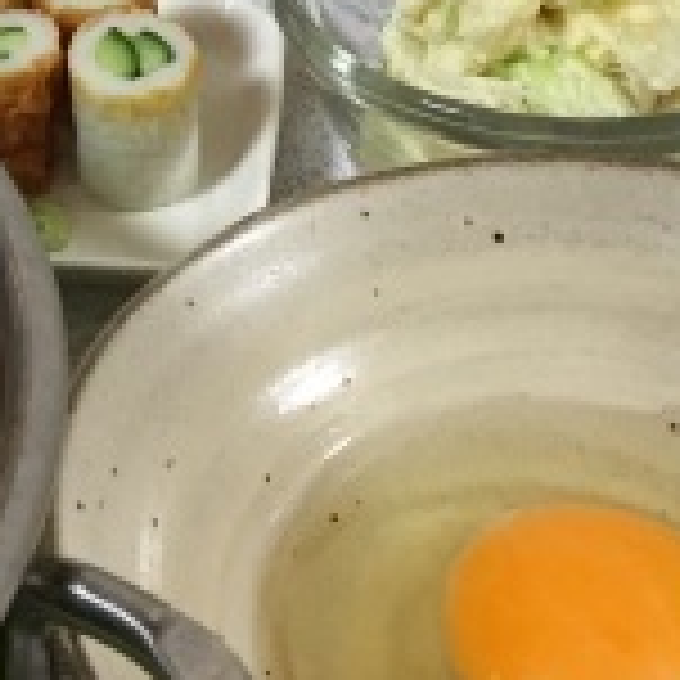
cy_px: -86
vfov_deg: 16.5
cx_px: -59
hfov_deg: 16.6
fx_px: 2267
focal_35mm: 102
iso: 200
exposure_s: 1/30
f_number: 2.2
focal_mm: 4.15
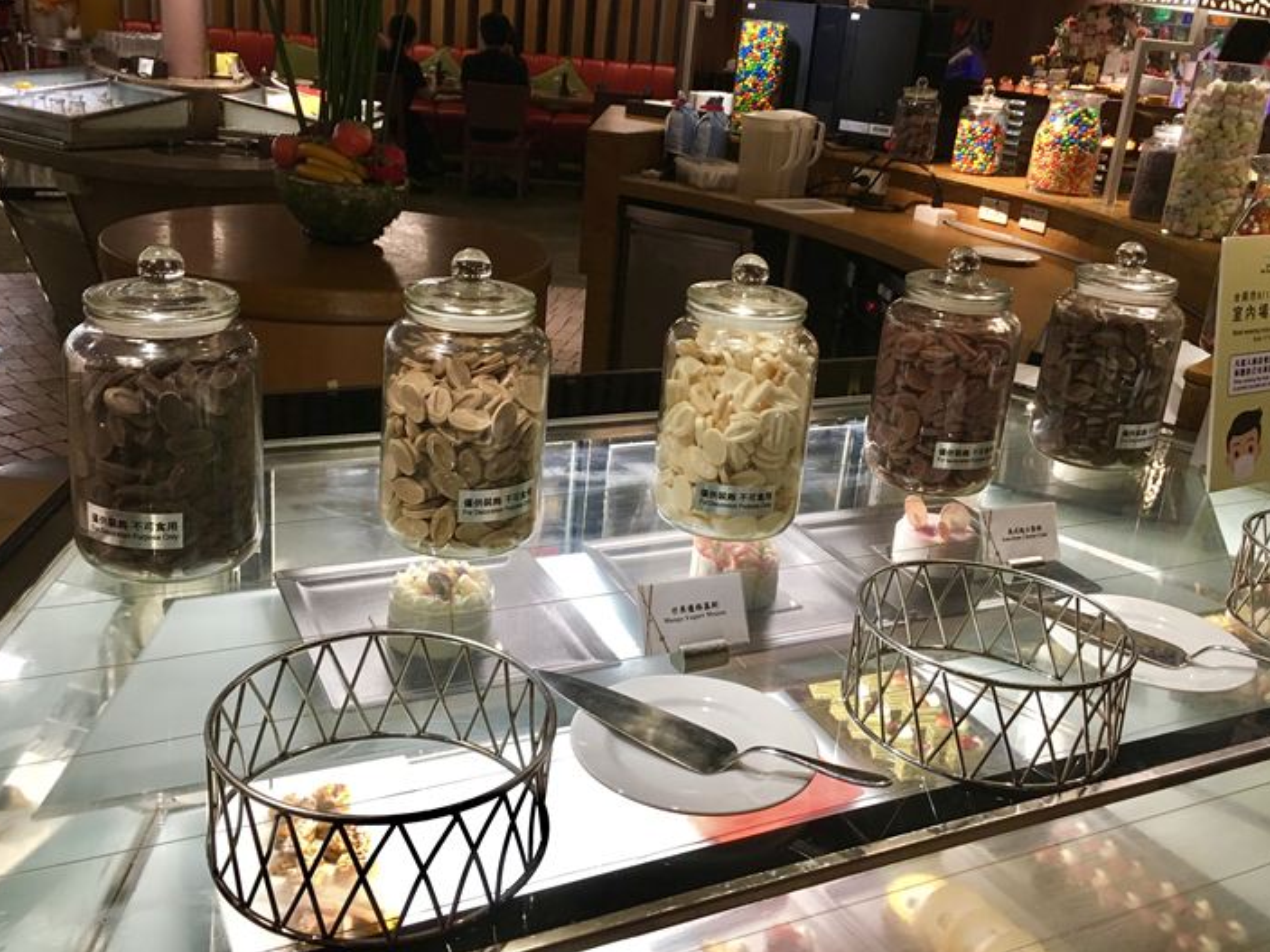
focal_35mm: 33
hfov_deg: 55.4
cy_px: 425
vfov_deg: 42.9
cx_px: 645
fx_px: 1211
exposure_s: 1/15
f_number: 2.2
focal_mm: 4.15
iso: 50
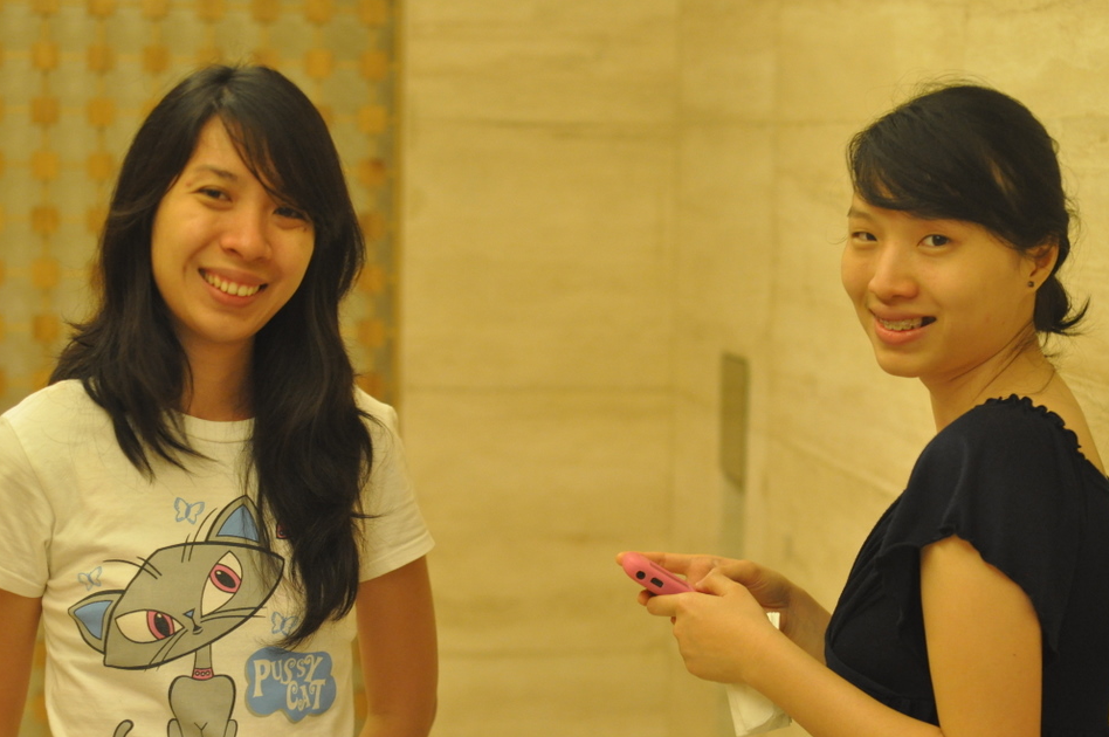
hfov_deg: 25.1
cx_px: 593
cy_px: 397
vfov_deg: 16.8
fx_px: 2493
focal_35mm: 81
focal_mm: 50
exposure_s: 1/40
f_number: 3.2
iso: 1250
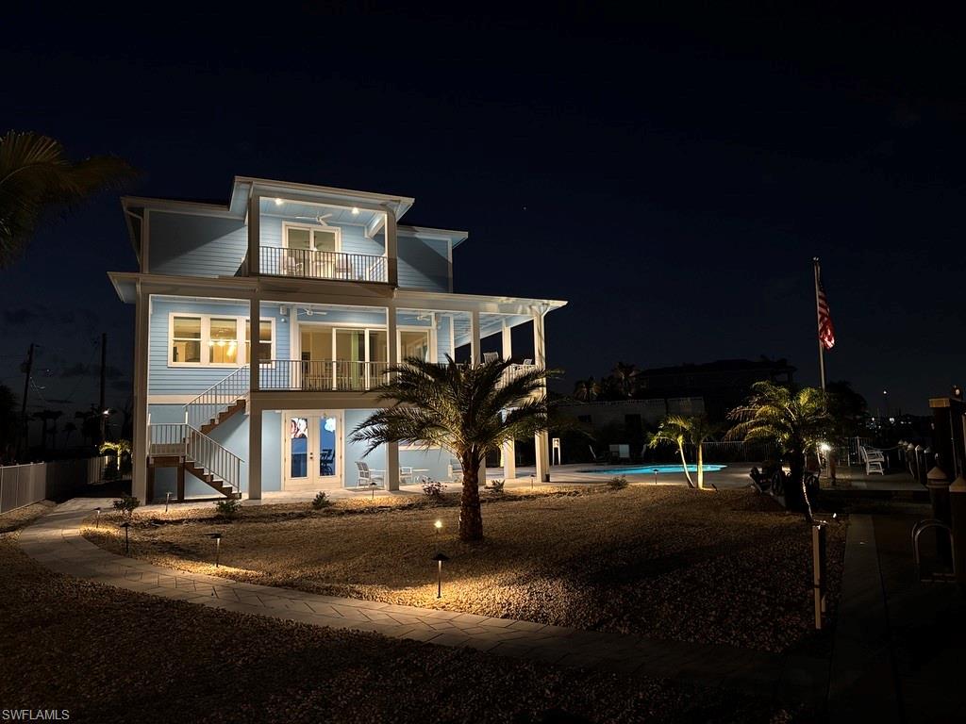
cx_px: 483
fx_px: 670
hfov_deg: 71.6
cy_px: 362
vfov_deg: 56.8
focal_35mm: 24
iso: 1000
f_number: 1.78
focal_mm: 6.76
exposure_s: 1/30
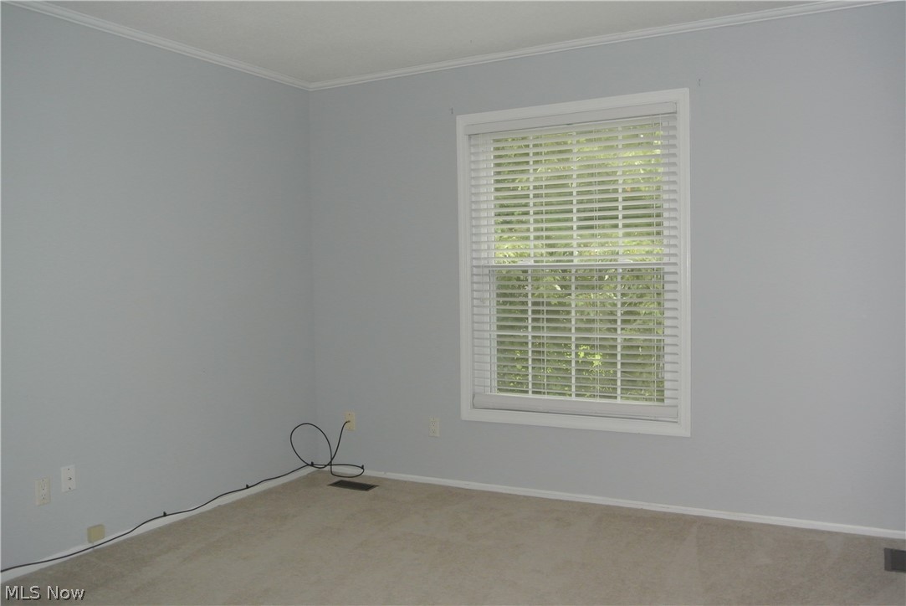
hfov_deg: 61.9
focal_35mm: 30
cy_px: 303
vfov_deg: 43.7
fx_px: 756
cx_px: 453
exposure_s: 1/60
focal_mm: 11.4
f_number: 3.5
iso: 800
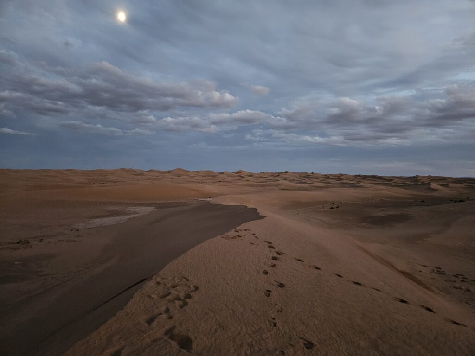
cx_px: 238
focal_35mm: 23
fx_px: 316
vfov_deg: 58.9
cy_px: 178
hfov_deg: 73.9
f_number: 1.8
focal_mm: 5.4
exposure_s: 1/25
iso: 1250
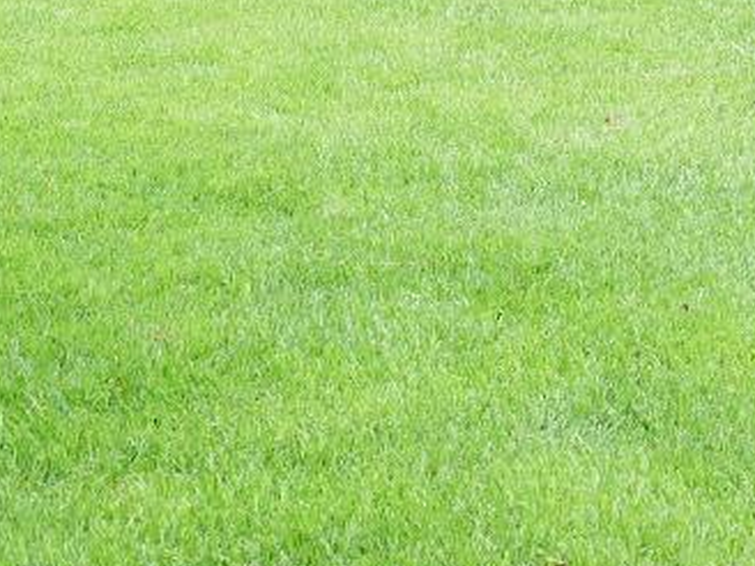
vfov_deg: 9.6
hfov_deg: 13.1
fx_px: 3272
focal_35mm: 150
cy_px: -285
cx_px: 90
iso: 200
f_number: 6.3
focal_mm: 24
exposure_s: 1/160
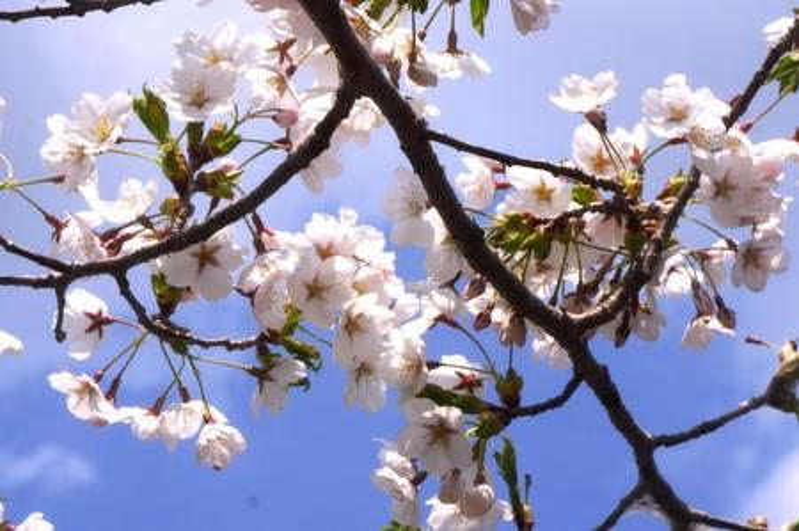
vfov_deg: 16.6
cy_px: 266
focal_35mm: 82
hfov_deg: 24.8
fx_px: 1818
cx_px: 400
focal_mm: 55
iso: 100
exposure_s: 1/200
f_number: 13
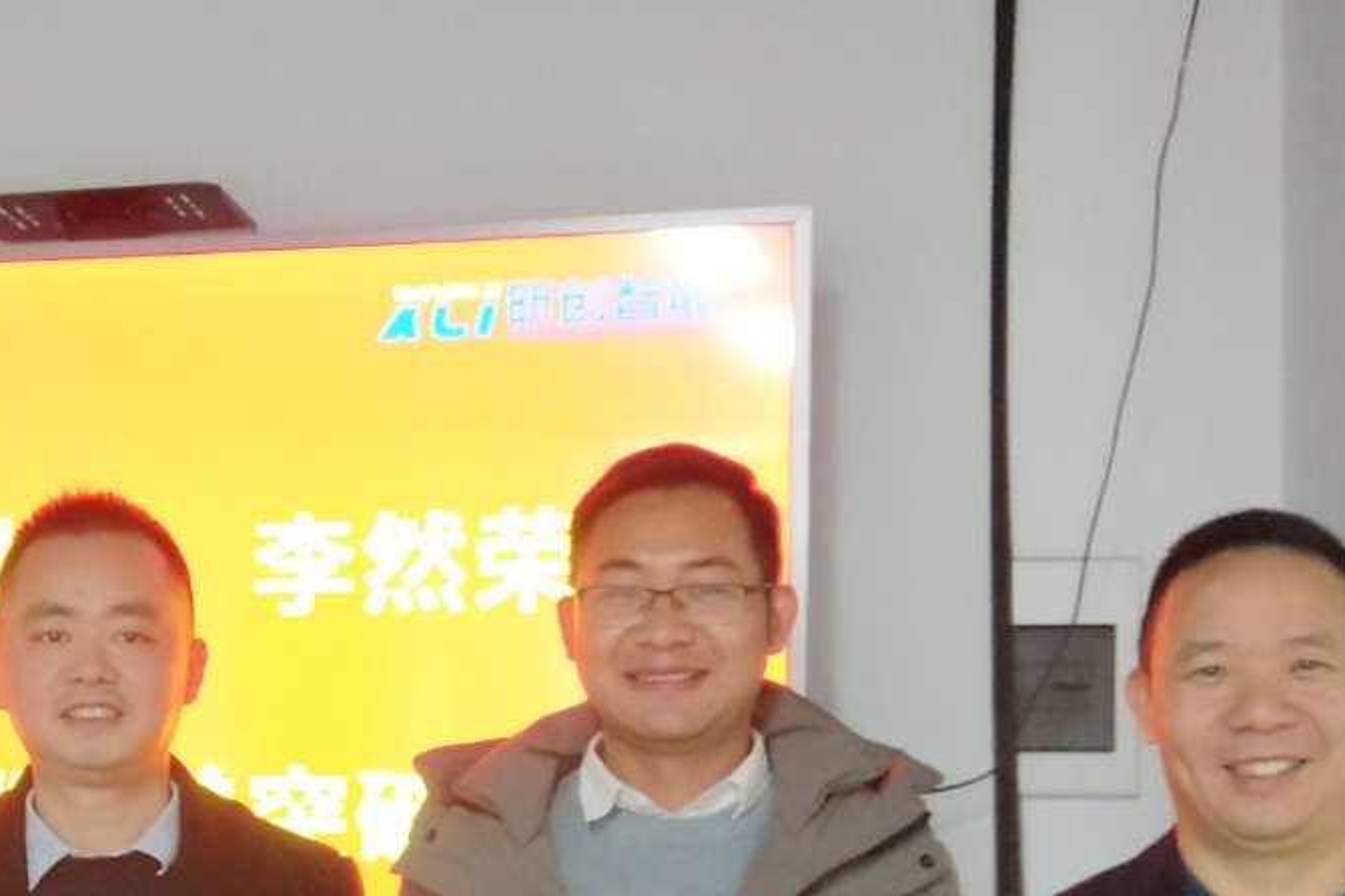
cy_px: 896
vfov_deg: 21.2
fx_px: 2316
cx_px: 218
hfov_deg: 31.3
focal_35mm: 62
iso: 563
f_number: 1.7
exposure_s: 1/33
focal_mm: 4.27
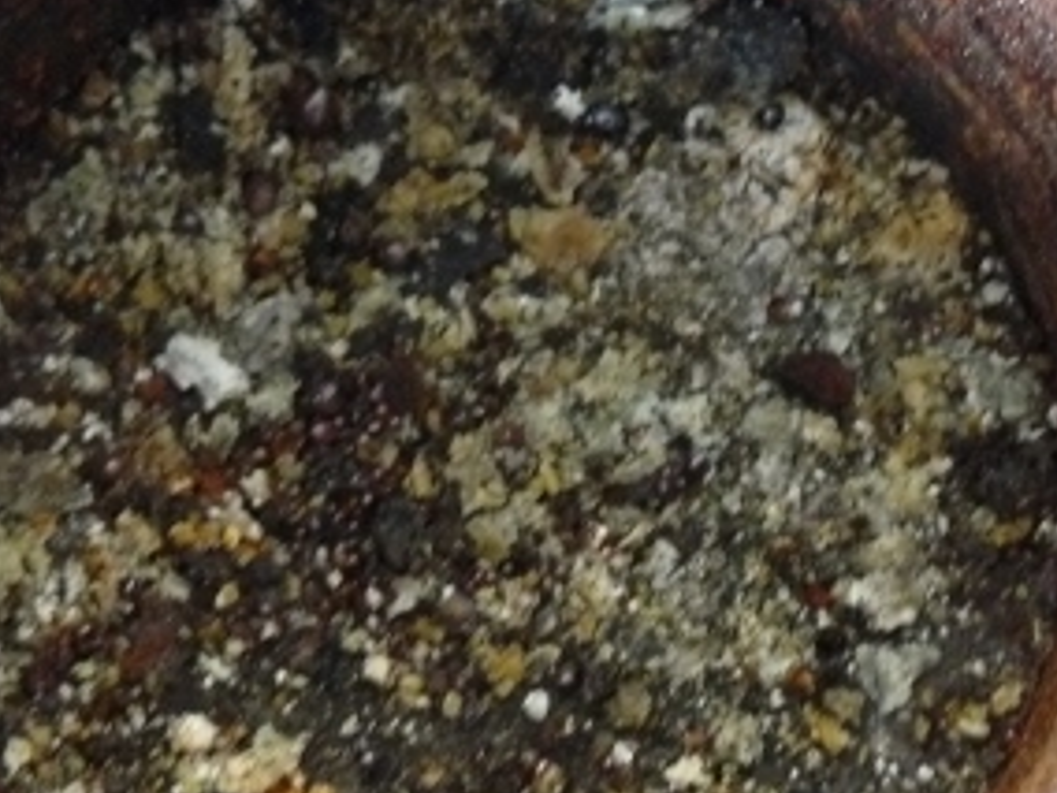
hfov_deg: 24.1
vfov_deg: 18.2
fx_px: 2473
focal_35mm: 81
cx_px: 521
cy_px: 264
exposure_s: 1/20
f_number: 2.8
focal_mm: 6
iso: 400
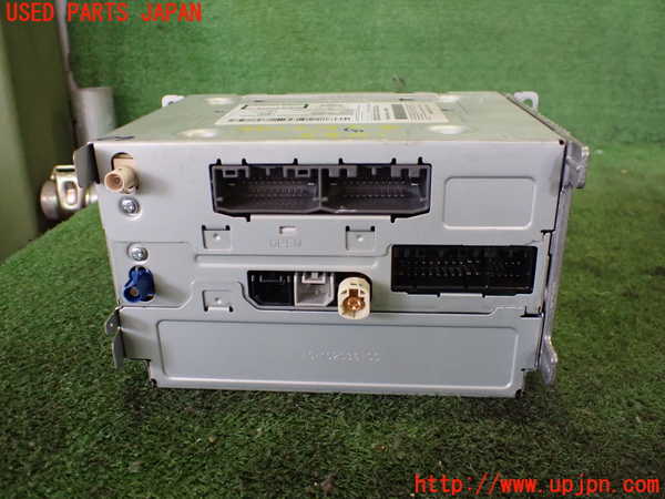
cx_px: 332
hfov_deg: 60.0
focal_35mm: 30
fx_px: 576
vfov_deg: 46.8
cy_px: 250
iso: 800
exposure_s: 1/125
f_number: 2.3
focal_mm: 5.4
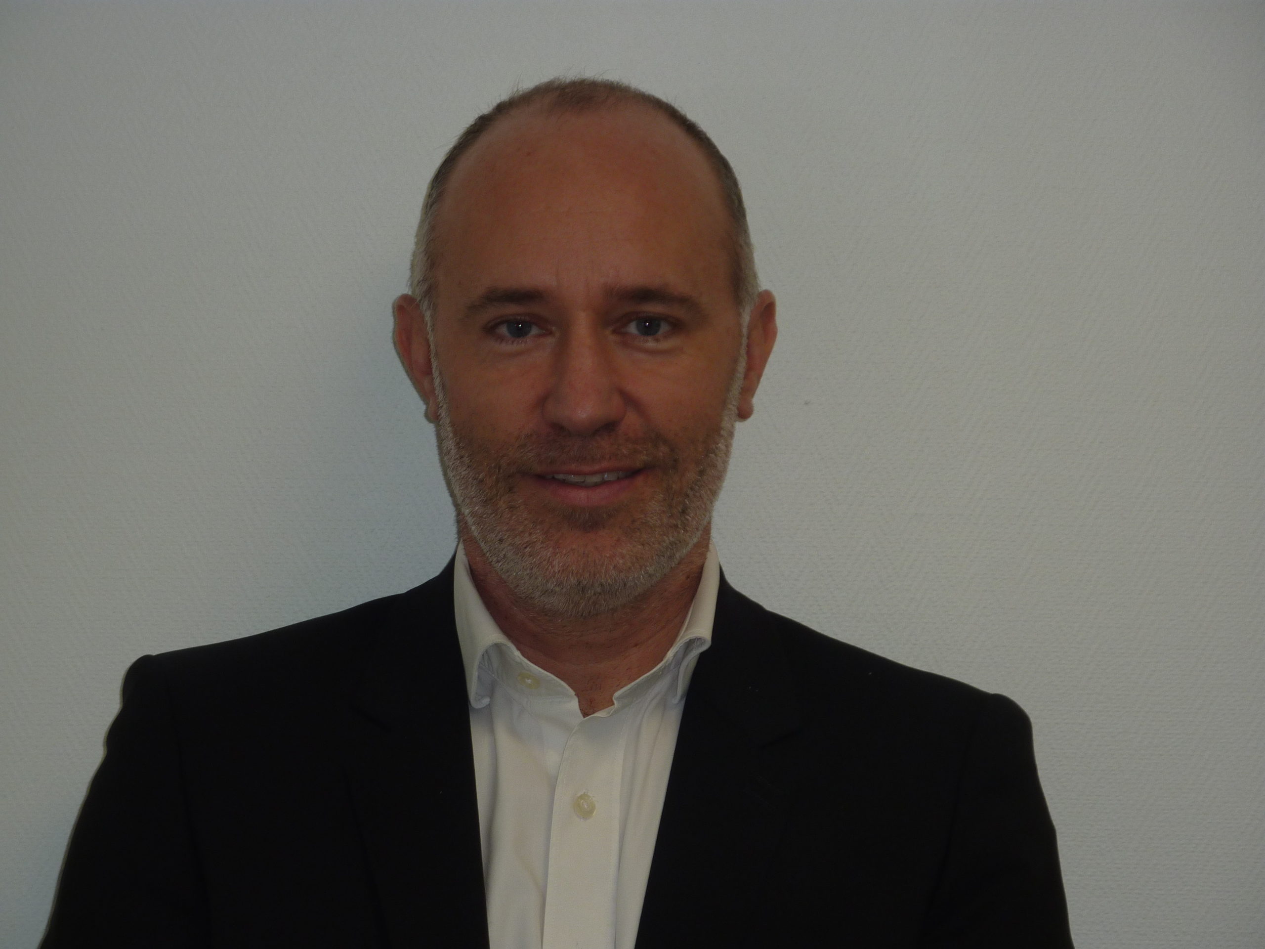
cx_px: 632
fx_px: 4349
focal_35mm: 119
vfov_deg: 12.5
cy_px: 474
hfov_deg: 16.6
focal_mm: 19.5
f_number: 4.4
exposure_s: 1/40
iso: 100
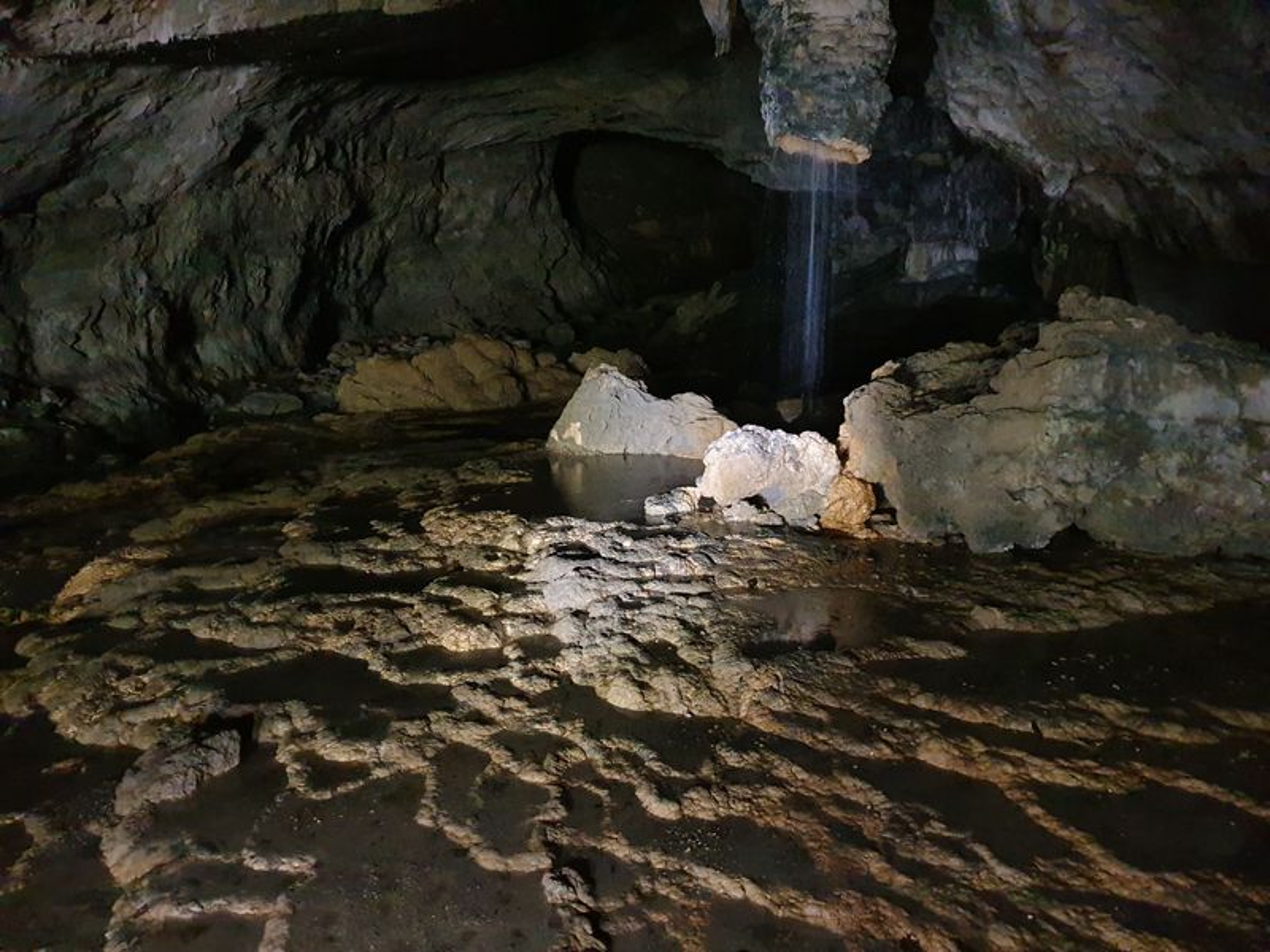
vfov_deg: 53.1
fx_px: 954
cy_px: 476
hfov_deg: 67.3
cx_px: 635
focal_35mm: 26
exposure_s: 1/5
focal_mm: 4.3
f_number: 1.5
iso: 1000
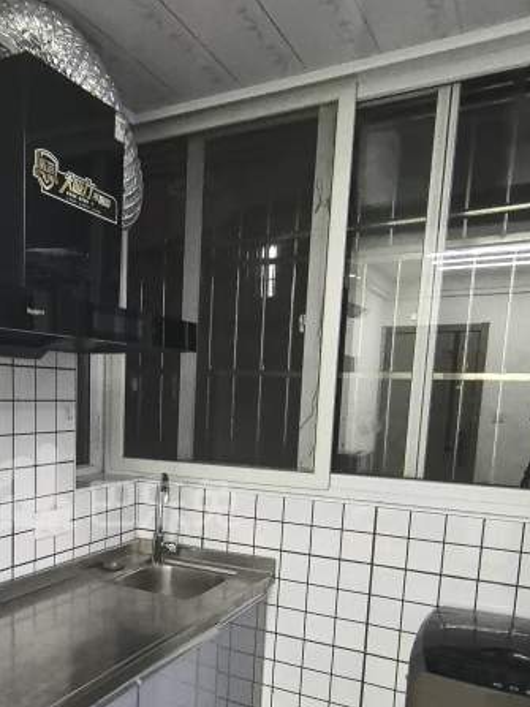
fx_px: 633
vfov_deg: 56.7
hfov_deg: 43.5
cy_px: 488
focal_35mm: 31
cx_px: 114
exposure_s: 1/25
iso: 800
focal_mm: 1.95
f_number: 2.2
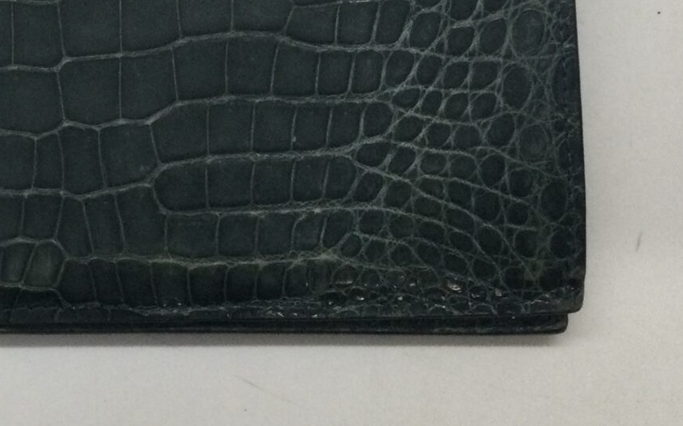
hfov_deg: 25.5
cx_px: 47
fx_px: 1452
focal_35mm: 78
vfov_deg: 16.5
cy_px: 46
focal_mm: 3.3
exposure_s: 1/30
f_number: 2.4
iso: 40
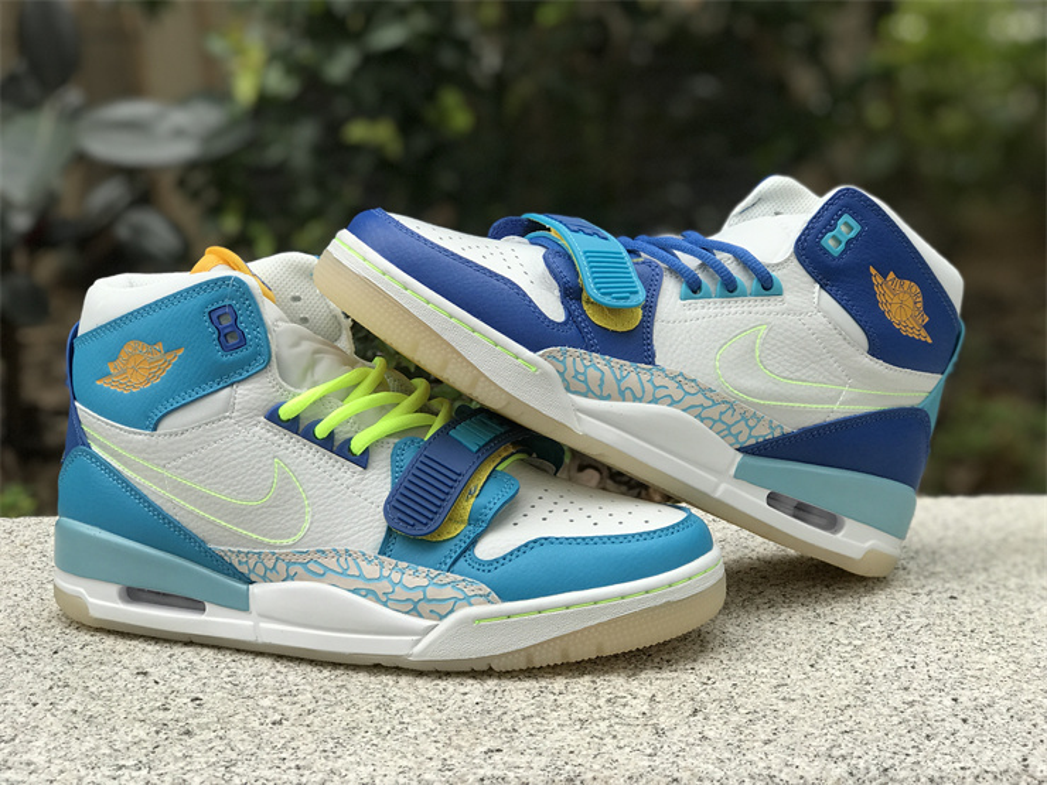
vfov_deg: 25.7
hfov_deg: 33.8
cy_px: 392
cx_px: 524
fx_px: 1724
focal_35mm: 57
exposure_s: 1/100
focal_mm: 6.6
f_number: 2.8
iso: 32
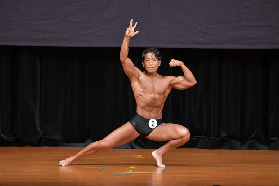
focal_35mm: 315
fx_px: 2440
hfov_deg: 6.5
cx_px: 140
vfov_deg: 4.4
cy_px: 93
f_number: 5.6
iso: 5000
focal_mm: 210
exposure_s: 1/400
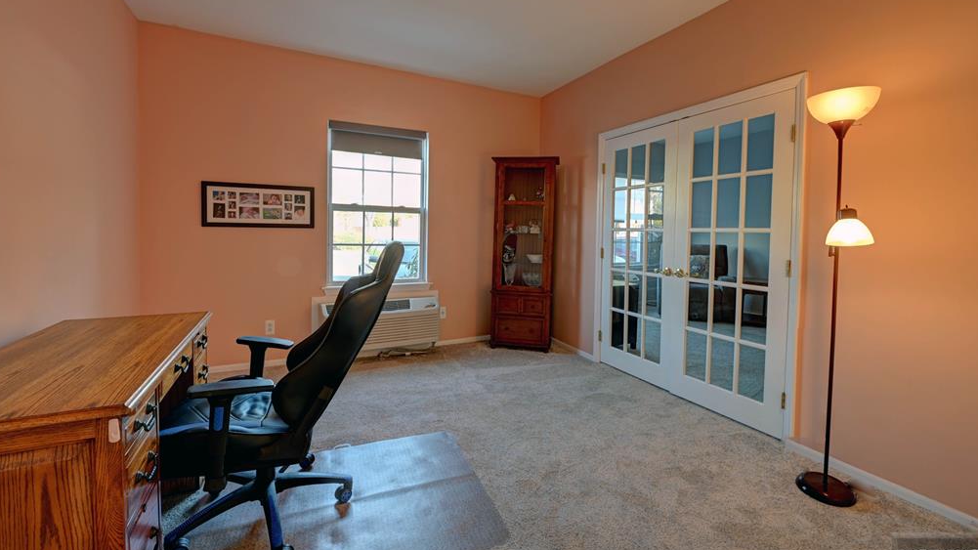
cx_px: 491
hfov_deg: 103.0
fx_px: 389
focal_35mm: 15
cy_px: 247
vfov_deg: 70.3
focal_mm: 14
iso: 640
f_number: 9
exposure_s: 1/8
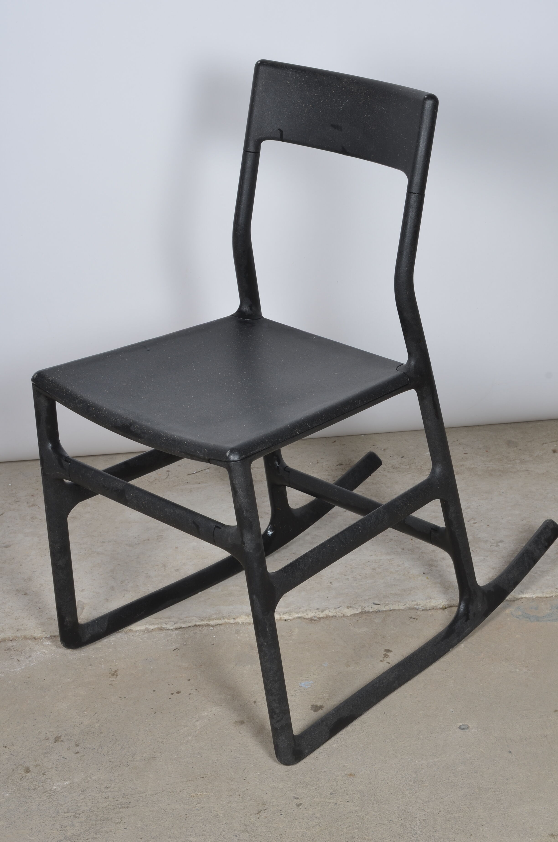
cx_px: 279
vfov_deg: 27.0
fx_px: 1752
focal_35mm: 75
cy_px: 421
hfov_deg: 18.1
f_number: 11
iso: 100
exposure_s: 1/125
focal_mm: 50
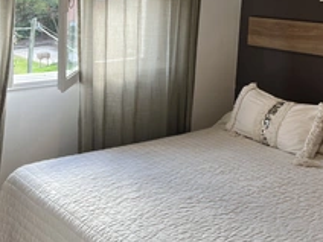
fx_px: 504
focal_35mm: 54
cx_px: 123
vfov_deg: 26.8
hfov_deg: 35.4
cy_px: 70
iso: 40
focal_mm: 5.7
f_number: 1.5
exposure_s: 1/121
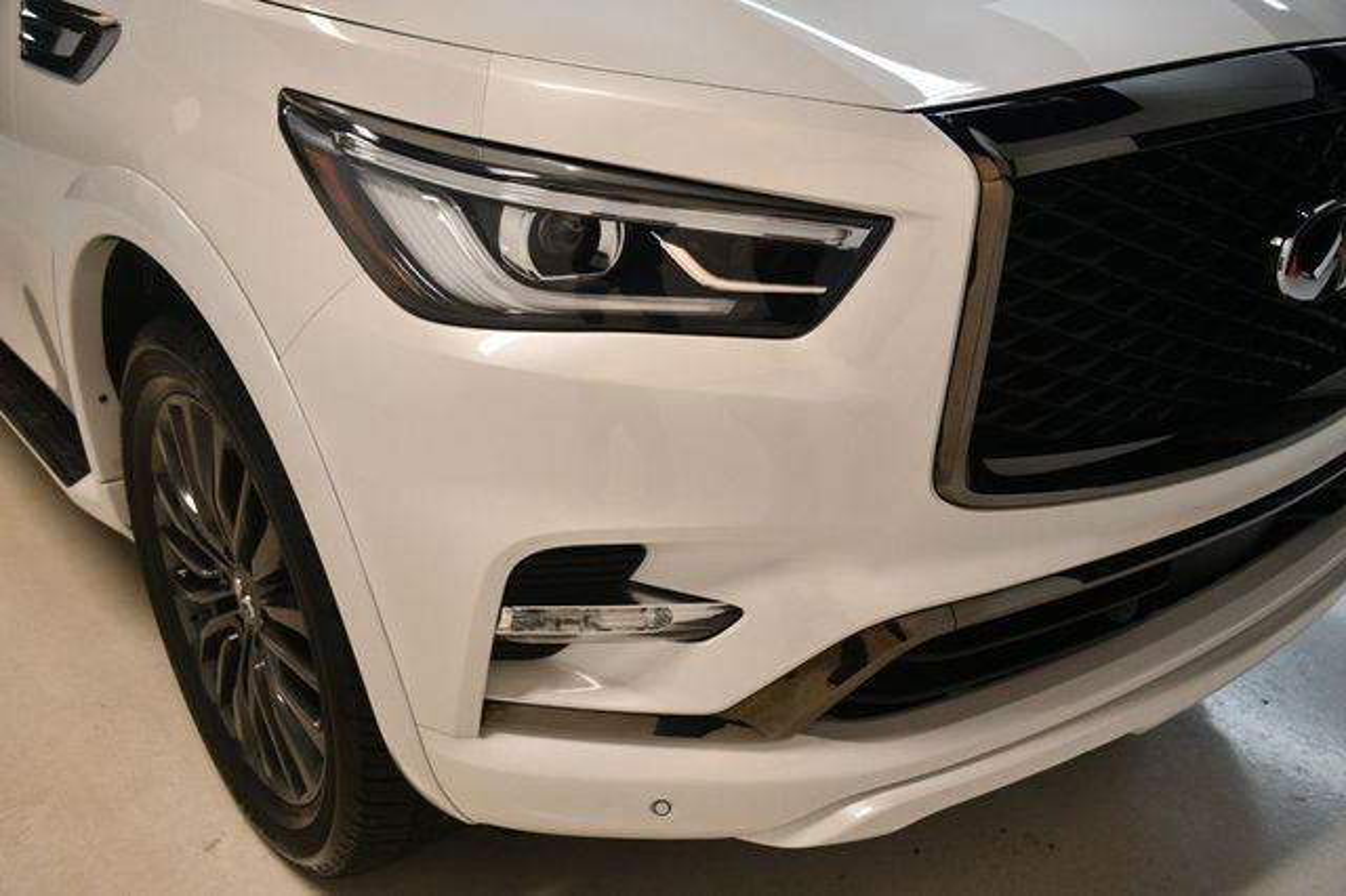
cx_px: 673
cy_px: 448
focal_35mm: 34
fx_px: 1271
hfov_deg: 55.8
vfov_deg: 38.8
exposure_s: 1/125
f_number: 3.8
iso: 800
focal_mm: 23
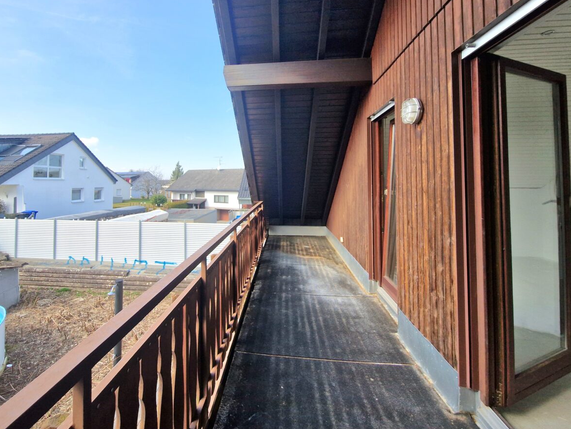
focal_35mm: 16
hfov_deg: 94.0
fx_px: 264
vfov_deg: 77.3
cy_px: 173
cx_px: 248
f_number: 2.2
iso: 50
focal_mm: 2.2
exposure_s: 1/714
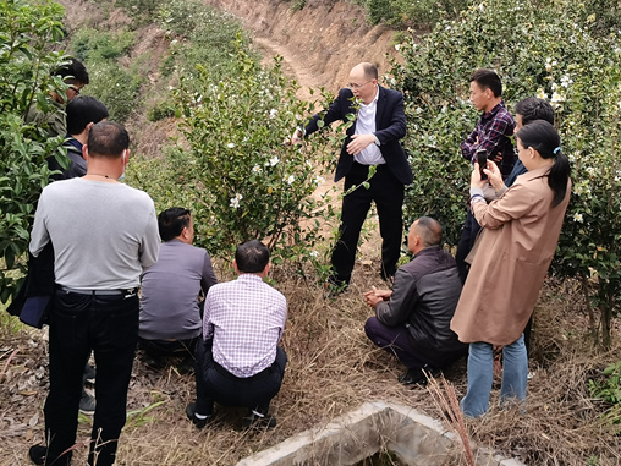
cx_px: 337
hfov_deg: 36.8
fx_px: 933
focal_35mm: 52
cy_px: 196
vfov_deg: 28.0
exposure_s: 1/160
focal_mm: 4.94
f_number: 1.9
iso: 50
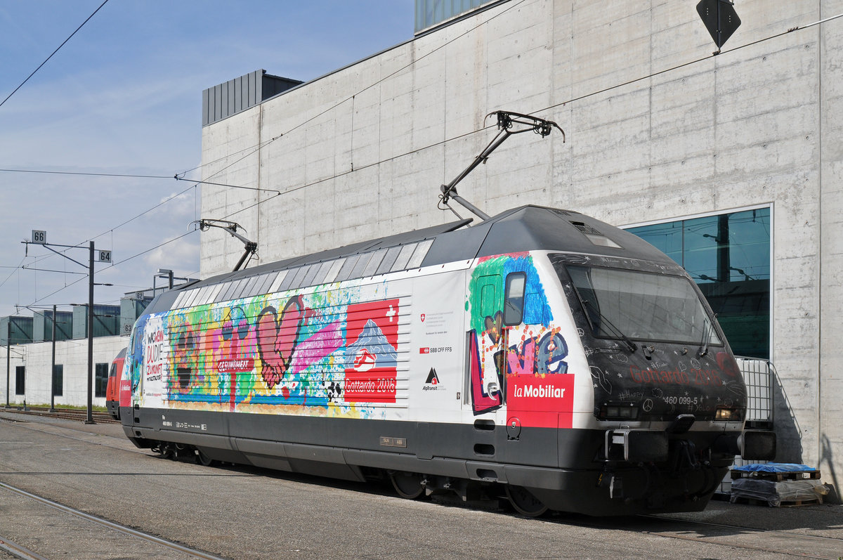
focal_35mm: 48
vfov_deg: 28.0
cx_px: 422
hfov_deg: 41.2
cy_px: 280
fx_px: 1123
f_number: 11
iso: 400
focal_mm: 32
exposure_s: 1/800
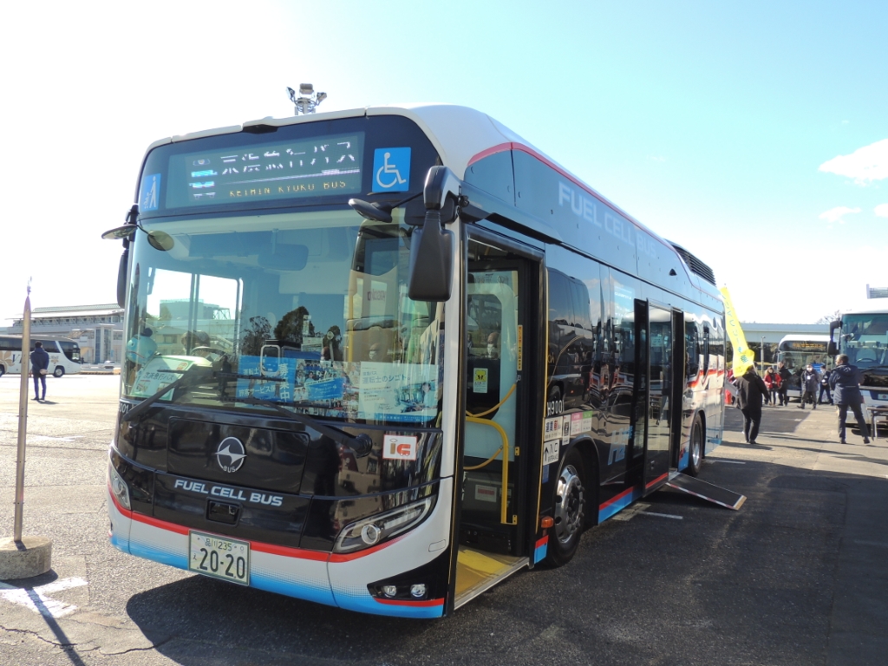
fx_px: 718
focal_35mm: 28
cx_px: 444
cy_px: 333
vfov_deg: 49.7
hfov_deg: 63.4
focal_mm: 4.9
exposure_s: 1/400
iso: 100
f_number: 3.1
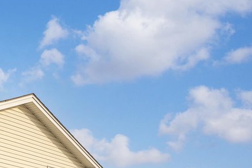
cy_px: 258
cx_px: -157
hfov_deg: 23.1
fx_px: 448
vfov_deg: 18.6
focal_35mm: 64
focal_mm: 16.8
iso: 200
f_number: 9
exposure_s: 1/400
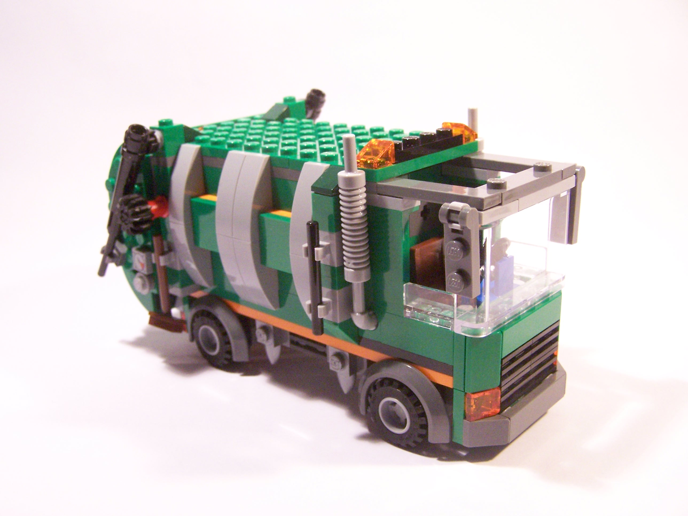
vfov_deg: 37.7
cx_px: 344
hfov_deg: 49.0
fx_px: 755
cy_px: 258
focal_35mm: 38
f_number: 3.2
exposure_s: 1/45
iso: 400
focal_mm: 6.3
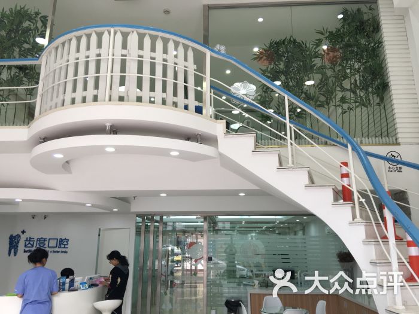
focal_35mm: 29
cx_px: 210
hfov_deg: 61.7
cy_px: 157
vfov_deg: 48.2
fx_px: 351
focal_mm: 4.15
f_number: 2.2
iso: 32
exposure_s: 1/50
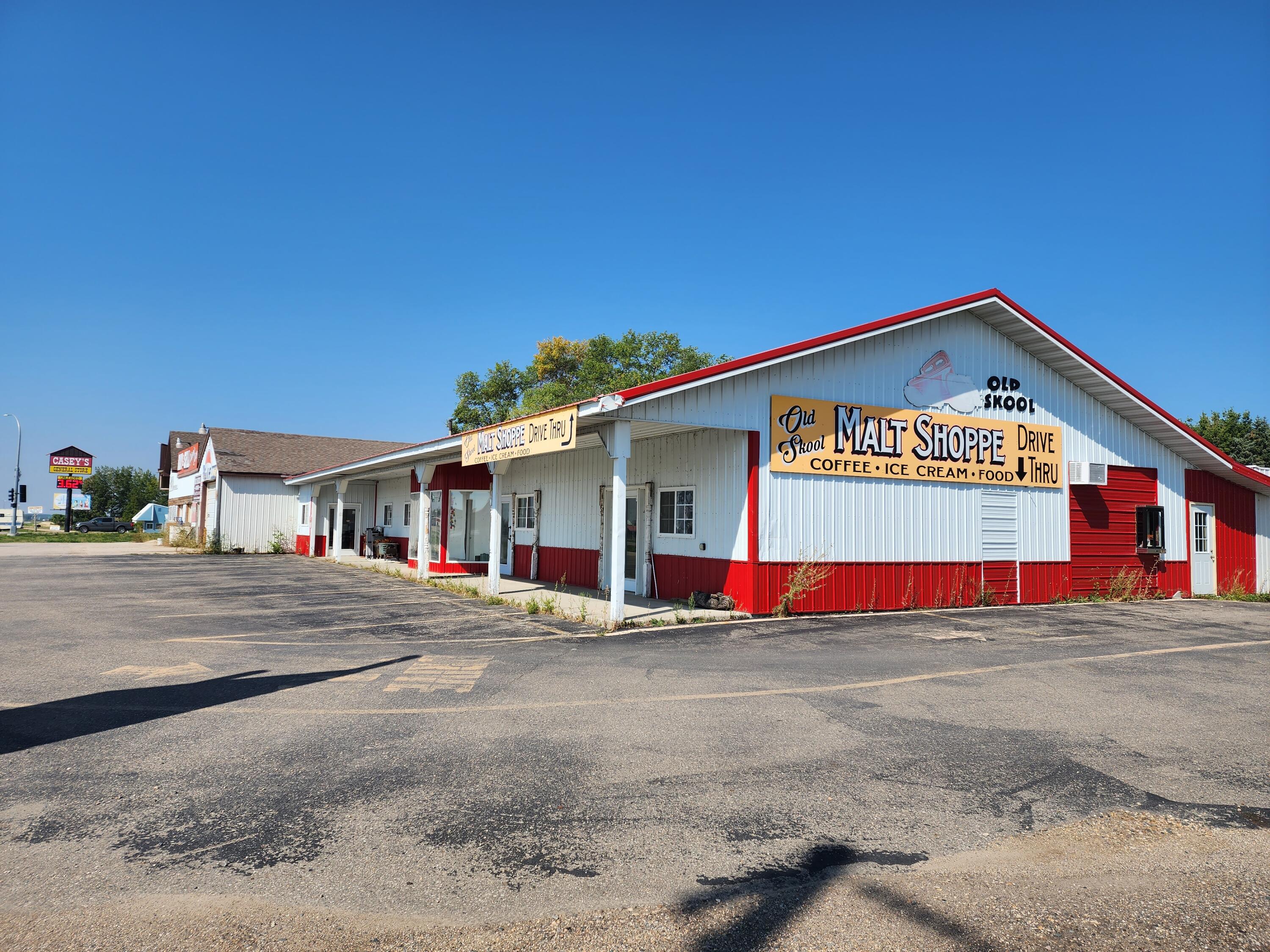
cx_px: 635
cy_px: 476
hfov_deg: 73.9
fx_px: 844
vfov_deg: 58.9
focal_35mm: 23
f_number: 1.8
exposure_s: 1/1290
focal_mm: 6.4
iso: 12
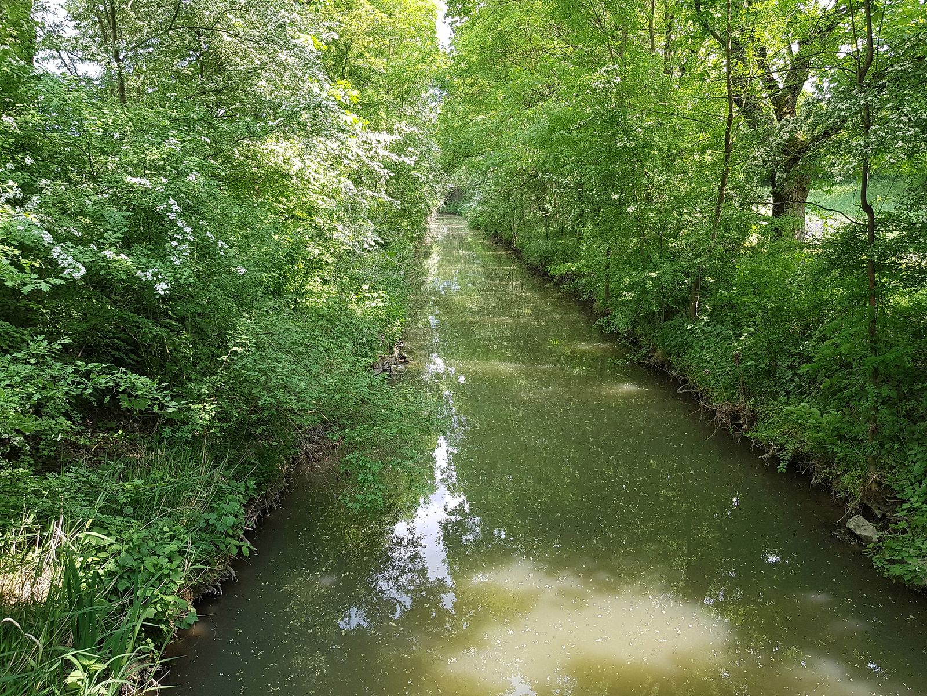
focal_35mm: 26
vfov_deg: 53.1
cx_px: 464
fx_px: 696
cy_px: 348
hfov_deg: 67.3
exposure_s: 1/301
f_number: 1.7
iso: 50
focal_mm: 4.2
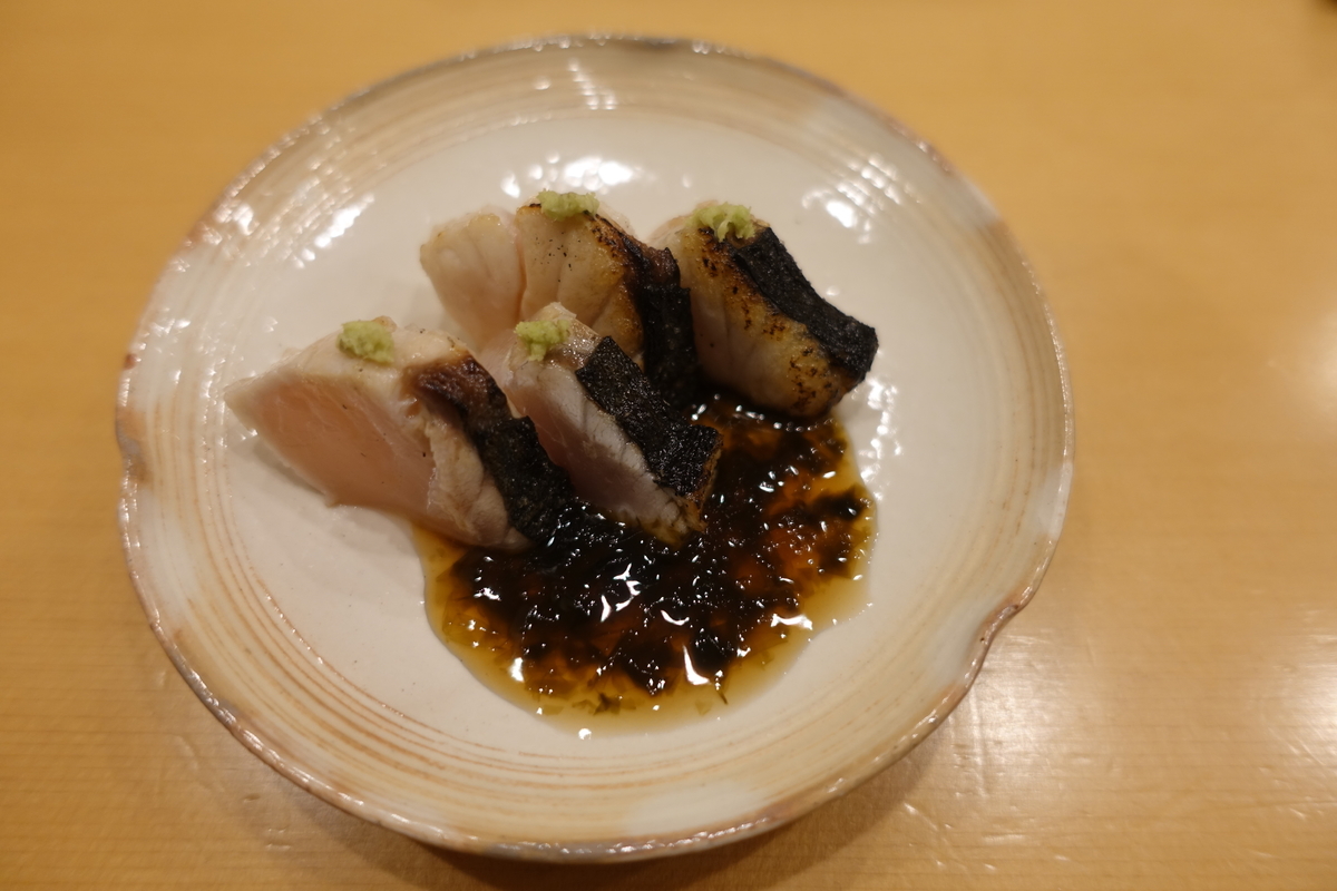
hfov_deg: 73.7
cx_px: 668
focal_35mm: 24
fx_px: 891
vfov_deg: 53.1
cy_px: 446
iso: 125
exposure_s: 1/30
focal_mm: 8.8
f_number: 1.8
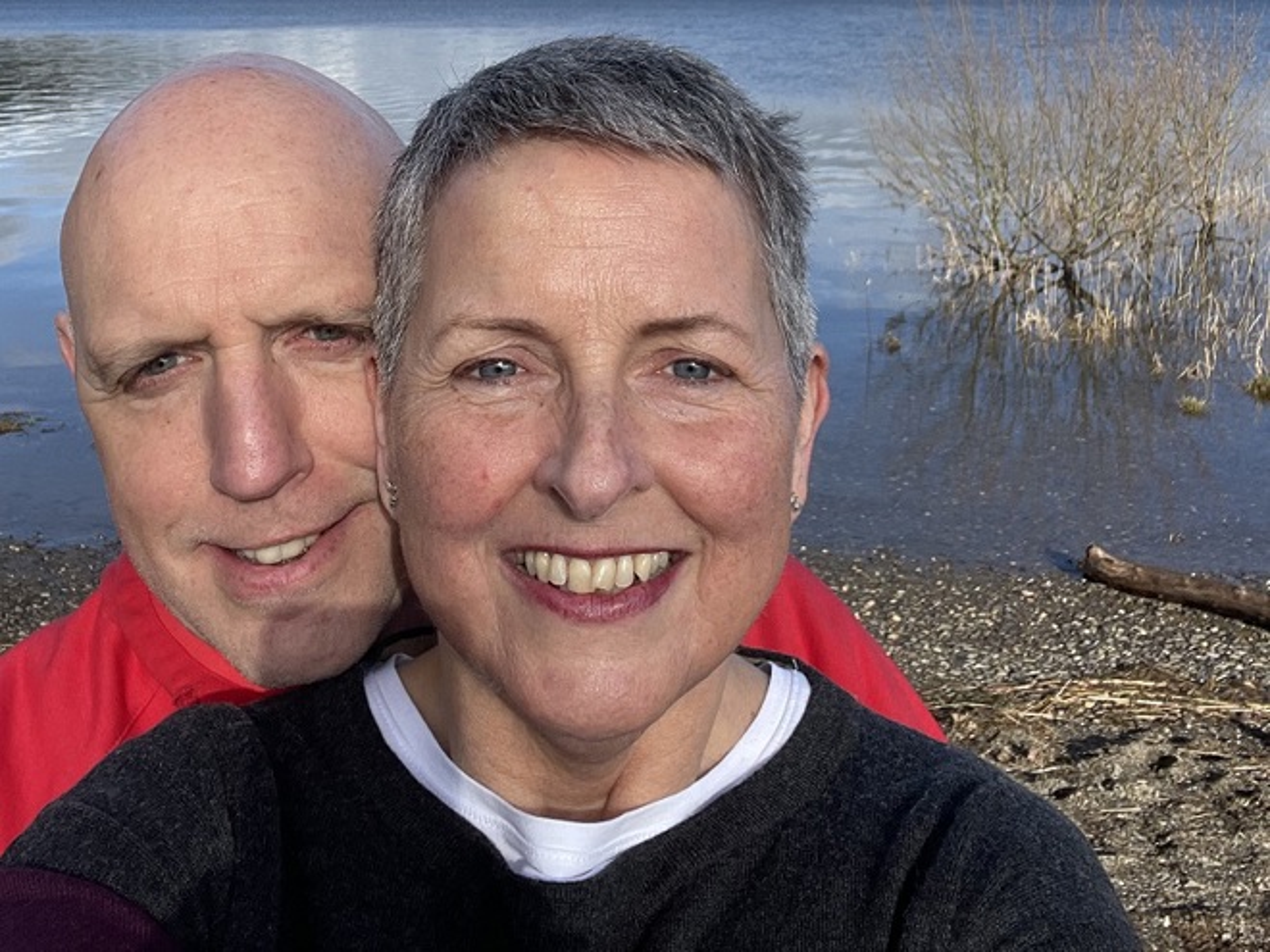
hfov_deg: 60.0
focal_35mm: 30
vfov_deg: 46.8
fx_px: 1101
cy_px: 476
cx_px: 635
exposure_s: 1/782
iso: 25
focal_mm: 2.71
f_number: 2.2
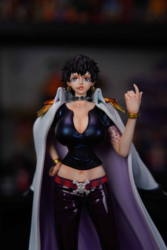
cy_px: 125
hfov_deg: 29.9
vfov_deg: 43.6
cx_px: 84
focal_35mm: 45
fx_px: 313
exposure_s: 1/80
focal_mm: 30
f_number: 2.8
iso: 160
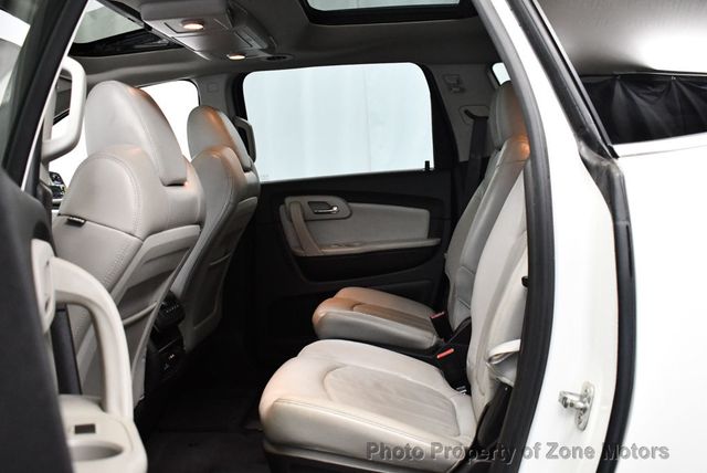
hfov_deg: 53.1
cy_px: 236
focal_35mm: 36
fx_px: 708
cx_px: 354
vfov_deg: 36.9
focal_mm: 18
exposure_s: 1/125
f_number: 3.5
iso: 3200
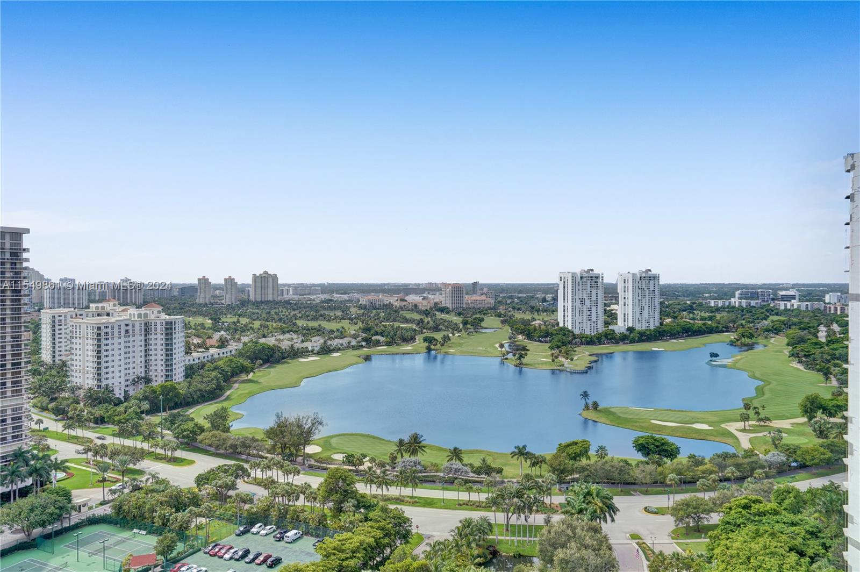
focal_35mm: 24
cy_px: 286
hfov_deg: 73.8
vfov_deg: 53.1
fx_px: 573
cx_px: 430
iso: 100
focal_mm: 24
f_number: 5
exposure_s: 1/200
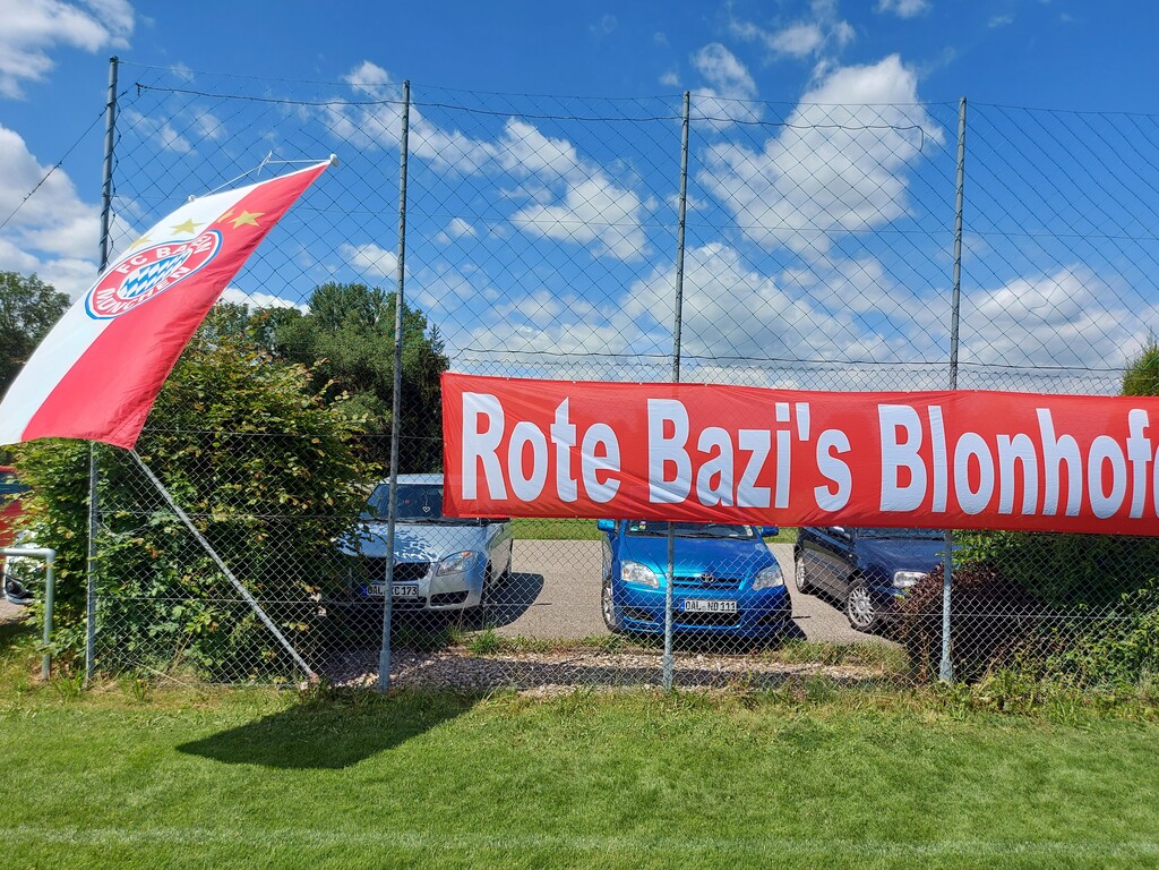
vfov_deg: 56.8
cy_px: 435
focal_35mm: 24
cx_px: 580
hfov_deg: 71.6
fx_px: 804
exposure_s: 1/1649
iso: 32
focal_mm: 5.23
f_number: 1.8
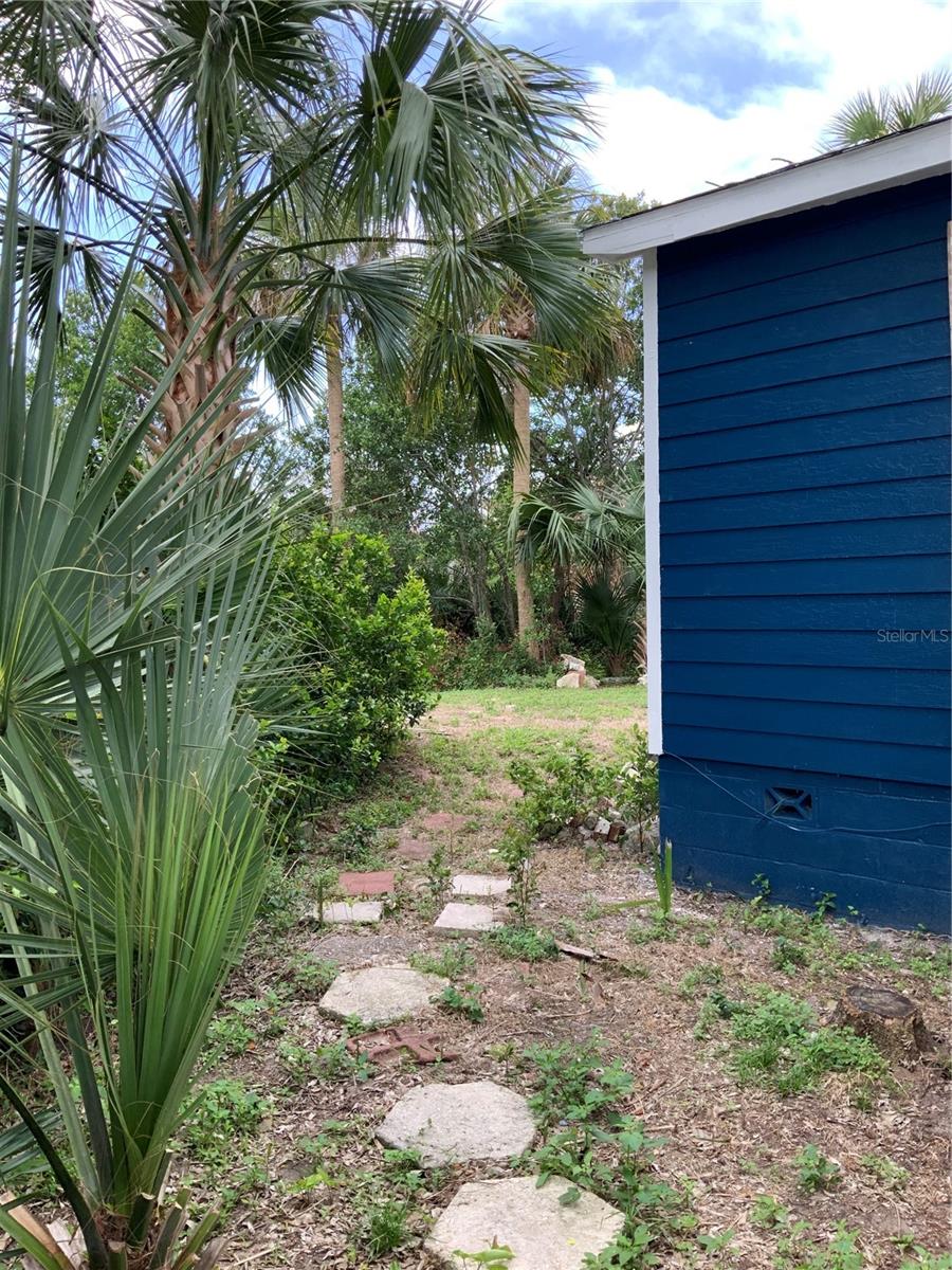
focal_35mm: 29
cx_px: 476
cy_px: 635
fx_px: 1063
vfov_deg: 61.7
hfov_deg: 48.2
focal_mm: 3
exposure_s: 1/178
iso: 16
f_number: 1.8
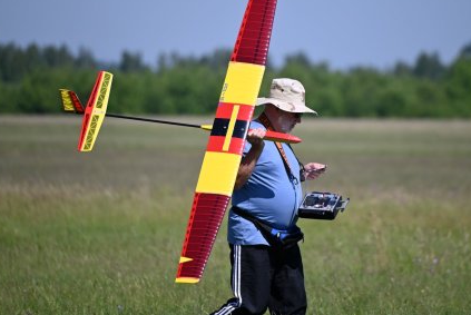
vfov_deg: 3.3
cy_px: 134
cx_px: 261
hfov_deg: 4.9
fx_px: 5540
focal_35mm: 423
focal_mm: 360
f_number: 6.3
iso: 320
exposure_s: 1/2000
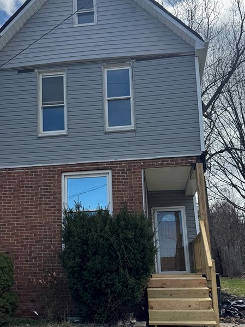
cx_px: 90
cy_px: 188
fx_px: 386
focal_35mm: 41
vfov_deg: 45.6
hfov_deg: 35.0
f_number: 1.78
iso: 80
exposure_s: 1/4950
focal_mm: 6.76
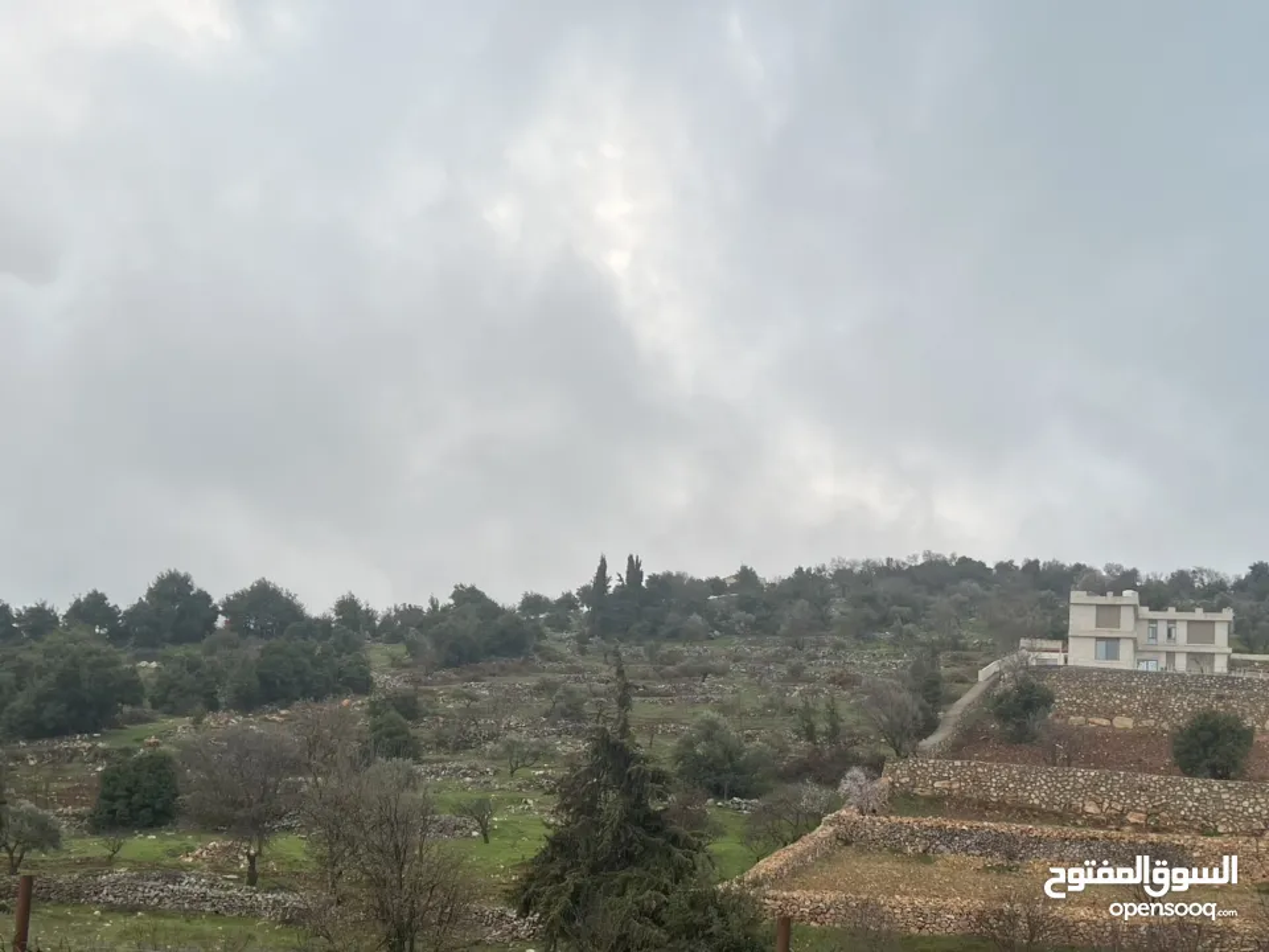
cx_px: 634
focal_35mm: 26
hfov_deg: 67.3
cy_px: 476
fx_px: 953
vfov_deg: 53.1
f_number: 1.5
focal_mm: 5.7
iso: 50
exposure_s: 1/121
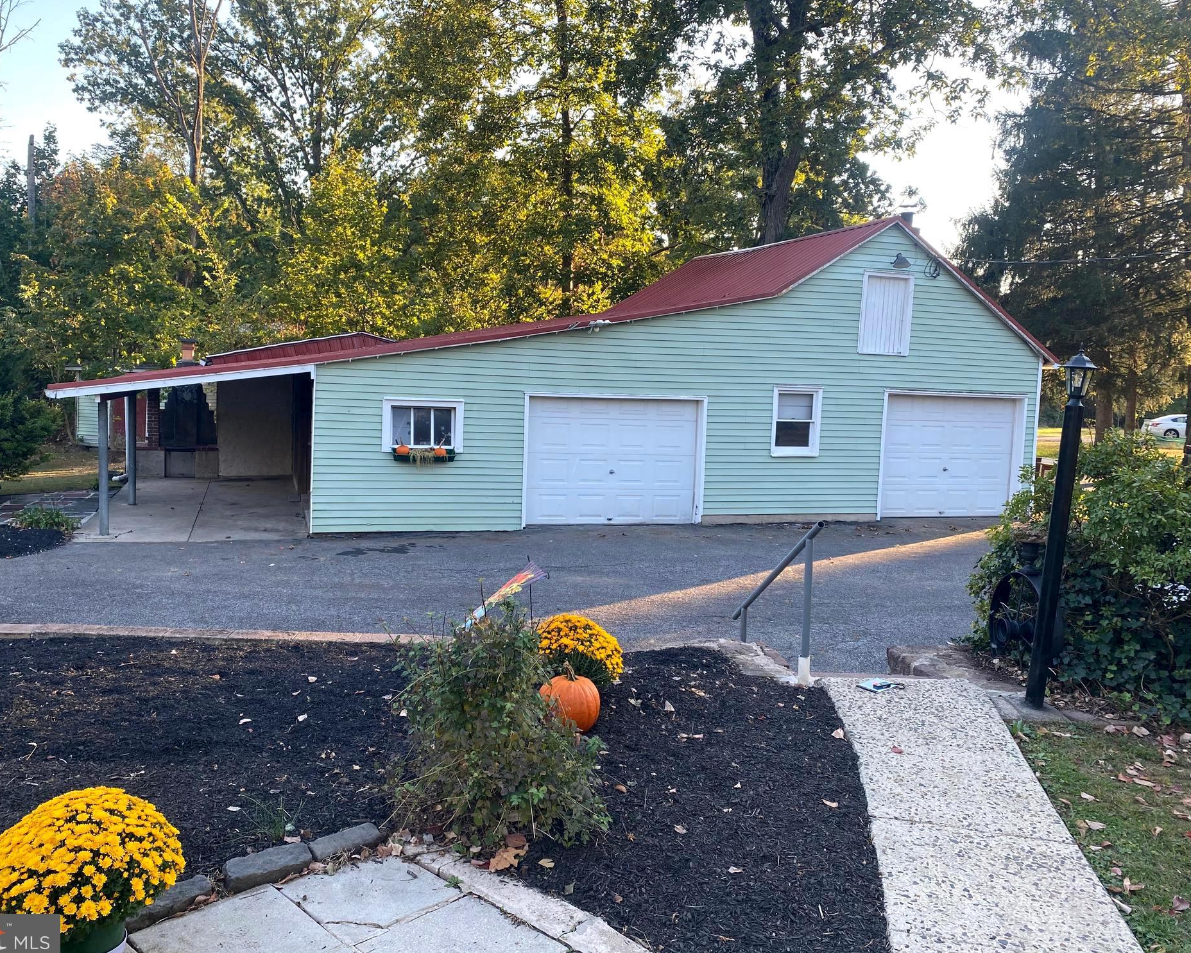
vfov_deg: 51.5
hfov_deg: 62.2
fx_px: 987
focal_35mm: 28
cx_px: 557
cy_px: 474
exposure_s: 1/139
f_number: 1.8
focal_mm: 4.25
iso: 32
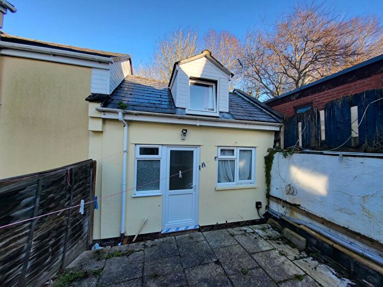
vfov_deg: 89.9
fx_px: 144
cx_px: 192
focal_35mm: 13
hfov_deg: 106.2
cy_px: 144
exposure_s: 1/182
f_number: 2.2
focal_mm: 1.74
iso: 32
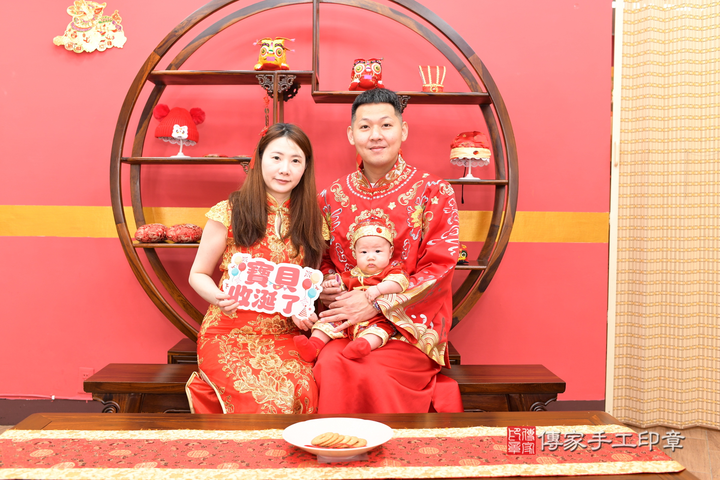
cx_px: 360
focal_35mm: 35
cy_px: 240
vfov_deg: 37.9
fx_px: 700
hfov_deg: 54.4
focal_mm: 35
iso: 800
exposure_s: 1/200
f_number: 4.5
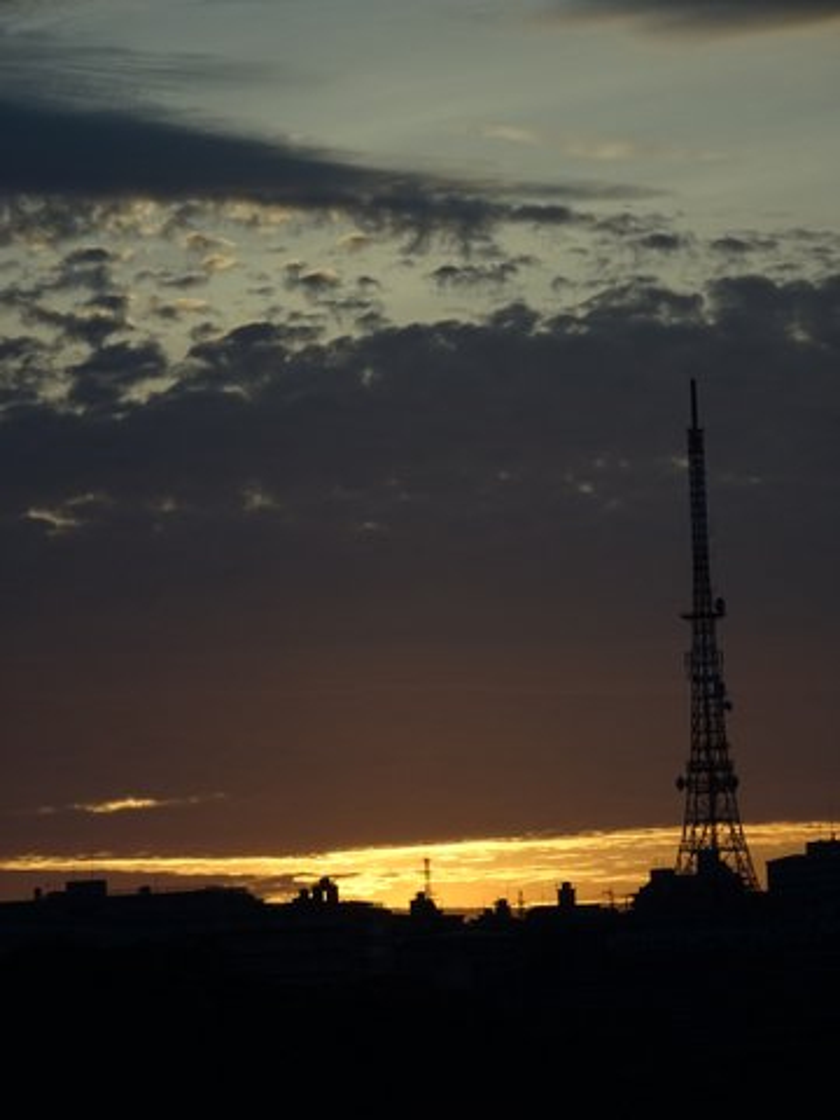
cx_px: 420
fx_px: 7733
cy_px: 560
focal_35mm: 239
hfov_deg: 6.2
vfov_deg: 8.3
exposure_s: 1/500
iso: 80
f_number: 6.3
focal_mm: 40.86
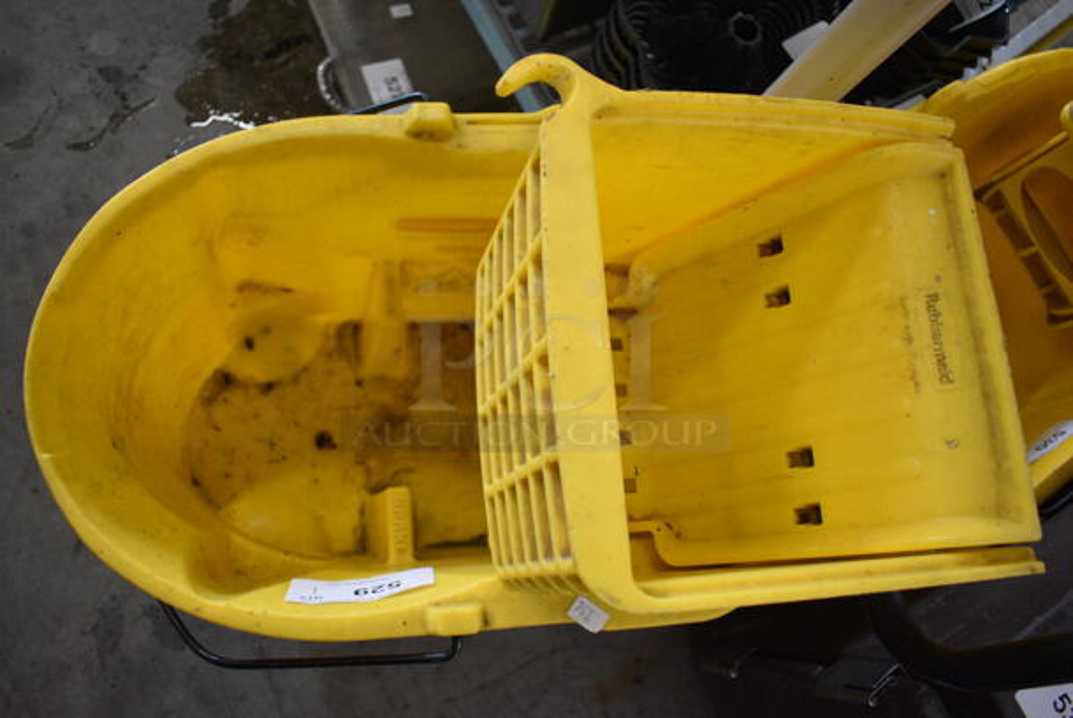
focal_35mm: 30
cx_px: 536
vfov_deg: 43.7
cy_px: 359
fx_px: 895
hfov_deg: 61.9
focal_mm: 20
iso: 2800
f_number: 3.5
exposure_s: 1/125
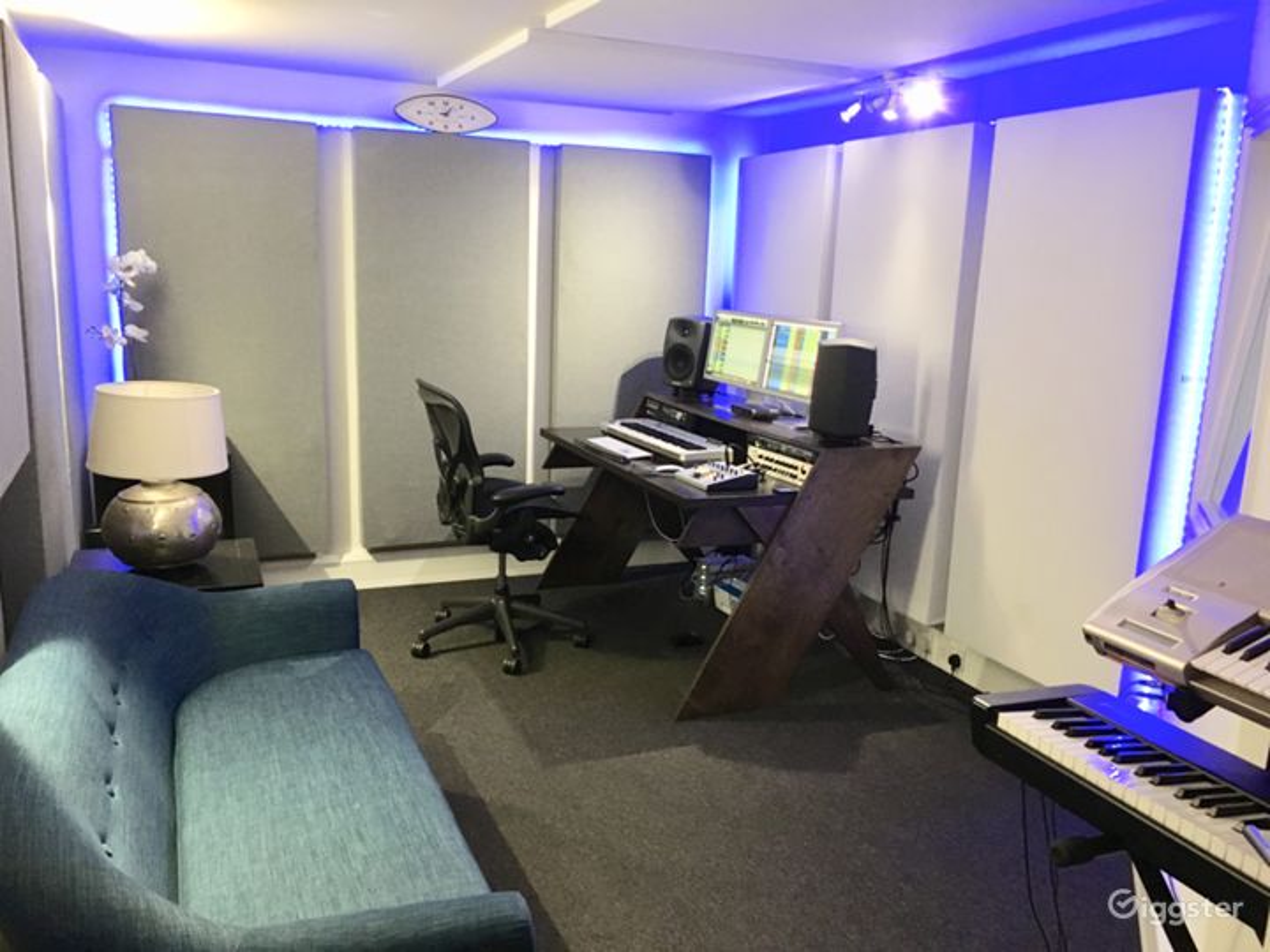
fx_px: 1064
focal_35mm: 29
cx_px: 635
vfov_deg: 48.2
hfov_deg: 61.7
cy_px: 476
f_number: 2.2
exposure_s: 1/20
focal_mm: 4.15
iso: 200
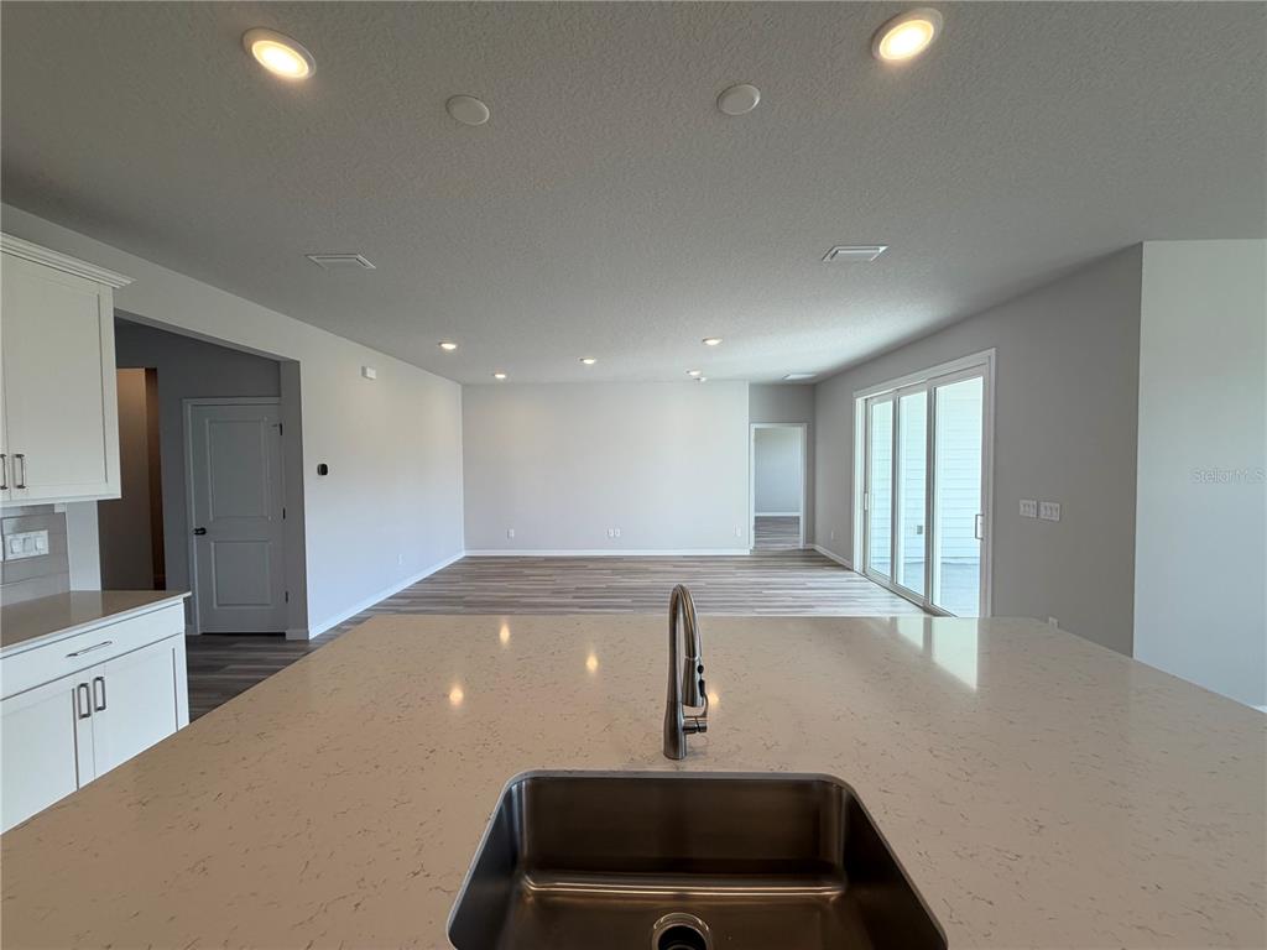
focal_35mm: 14
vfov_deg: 85.7
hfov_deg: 102.1
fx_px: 512
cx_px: 634
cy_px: 475
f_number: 2.2
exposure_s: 1/120
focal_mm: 2.22
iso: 64
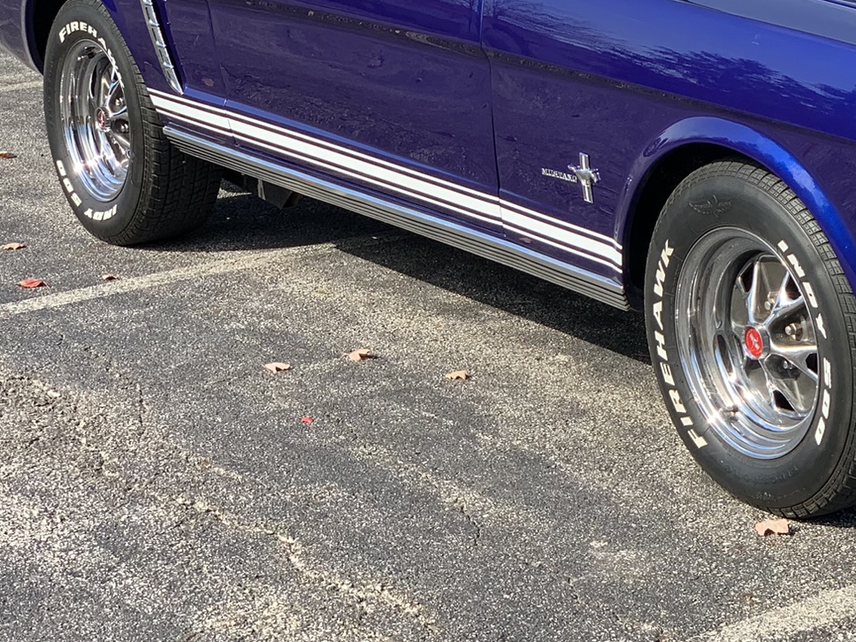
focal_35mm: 110
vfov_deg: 13.4
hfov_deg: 17.6
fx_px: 2720
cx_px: 787
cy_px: 95
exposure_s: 1/585
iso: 16
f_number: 2.4
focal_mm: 6
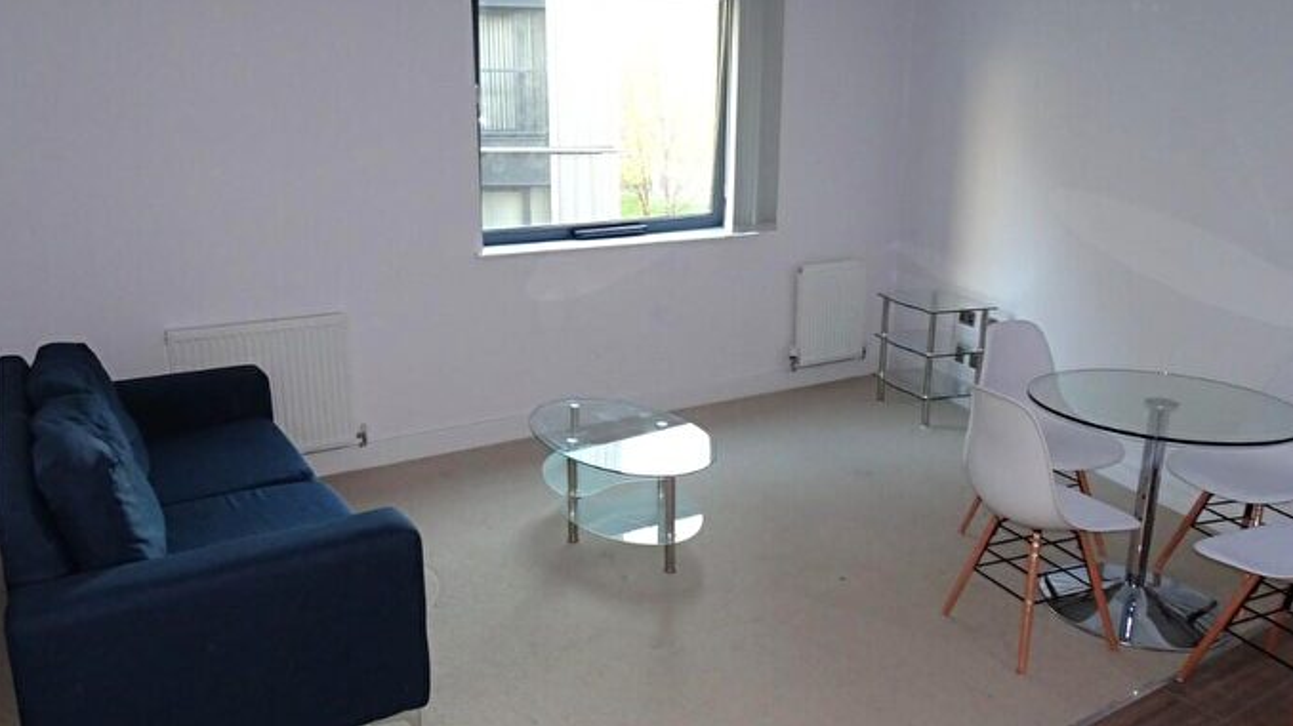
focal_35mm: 27
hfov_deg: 69.9
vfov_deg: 42.9
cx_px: 648
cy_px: 374
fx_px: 925
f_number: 3.5
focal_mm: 4.1
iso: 400
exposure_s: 1/30
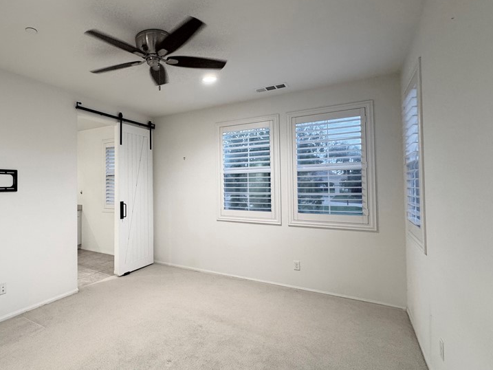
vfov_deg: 66.0
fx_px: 285
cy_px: 177
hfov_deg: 78.0
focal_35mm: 20
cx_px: 150
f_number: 2.2
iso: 250
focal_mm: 2.22
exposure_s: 1/60
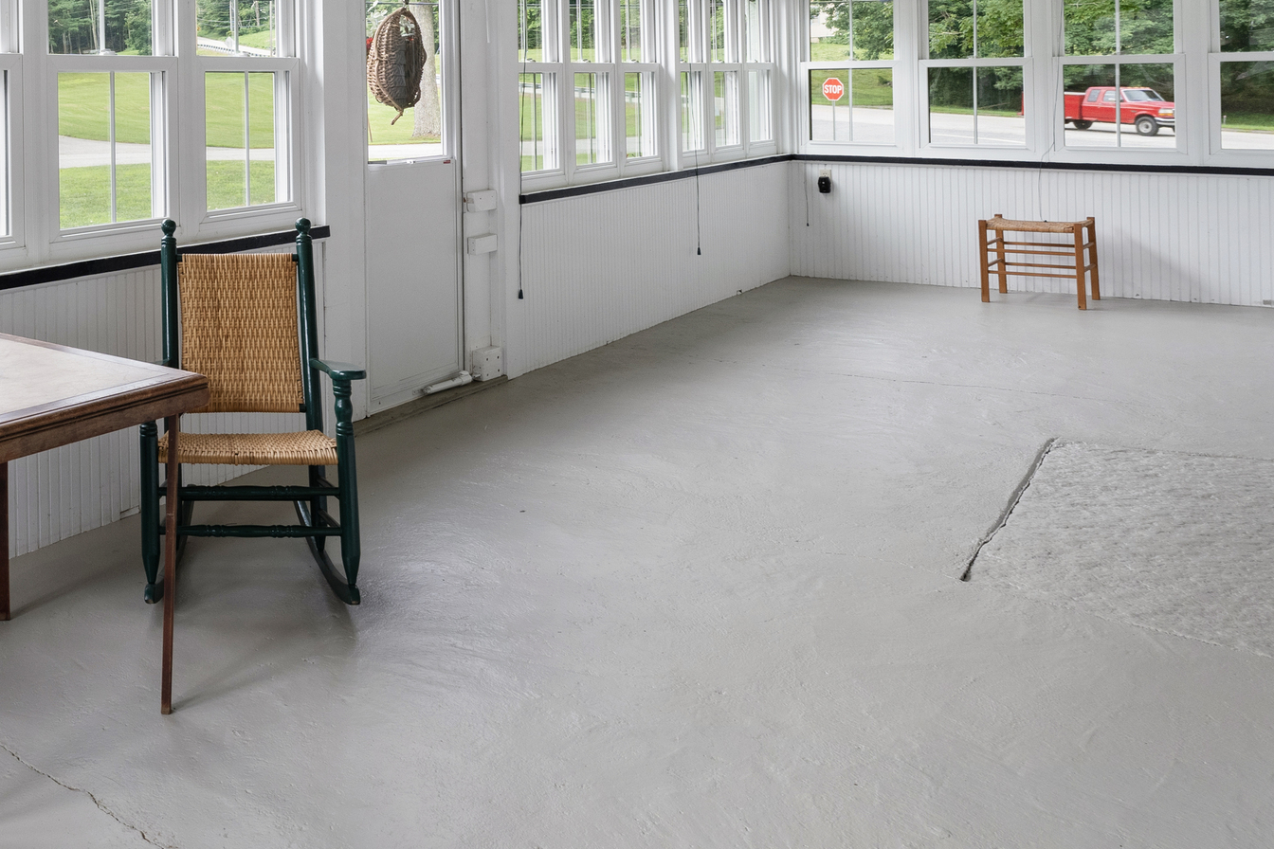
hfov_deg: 51.2
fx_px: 1132
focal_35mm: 32
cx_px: 105
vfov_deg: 39.3
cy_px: 151
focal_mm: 14
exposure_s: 1/125
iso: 800
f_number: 8
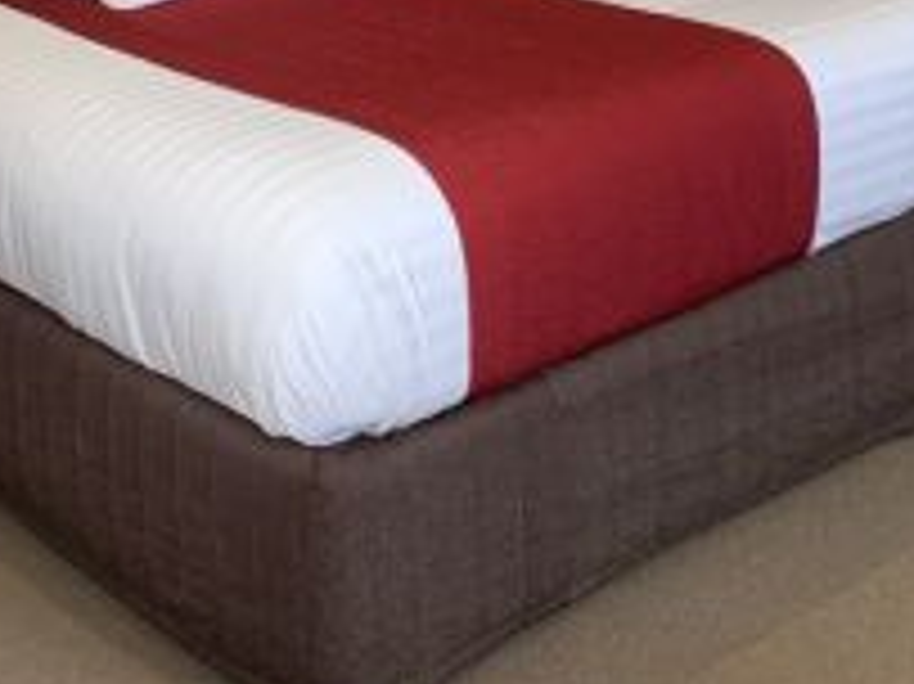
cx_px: 486
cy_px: -189
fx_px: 2032
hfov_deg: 25.3
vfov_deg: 17.9
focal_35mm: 77
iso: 80
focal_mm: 4.25
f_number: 1.8
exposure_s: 1/100
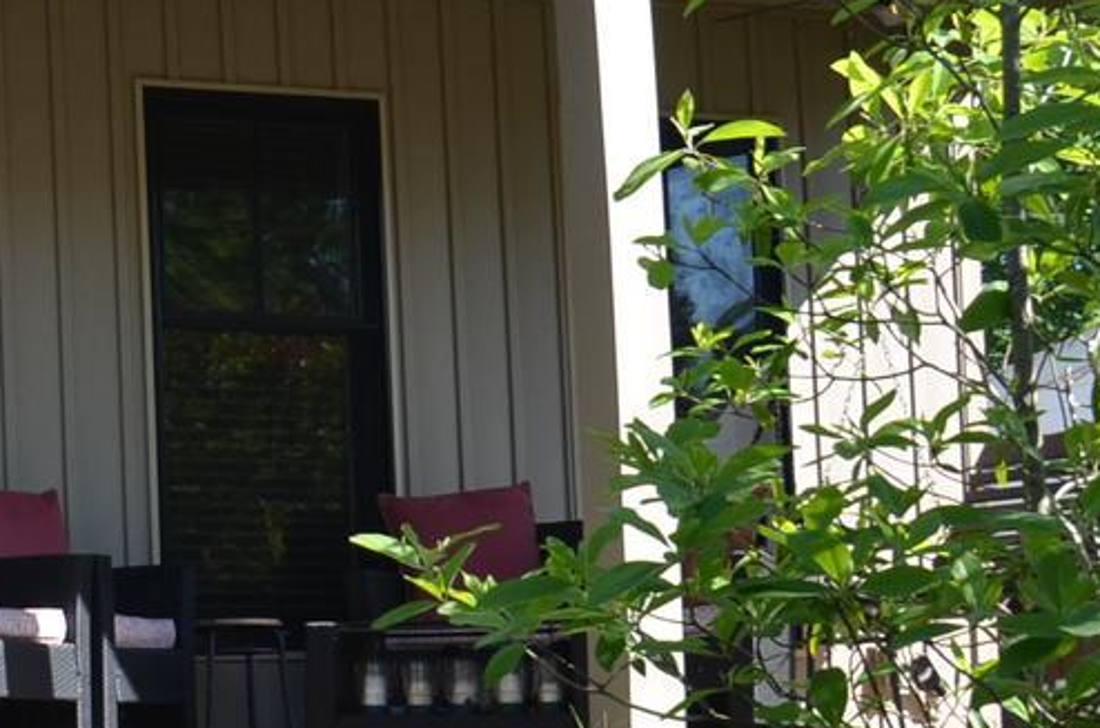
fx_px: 3415
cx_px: -779
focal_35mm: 112
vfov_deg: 12.1
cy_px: 561
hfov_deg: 16.0
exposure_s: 1/200
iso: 200
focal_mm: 18
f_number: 7.1
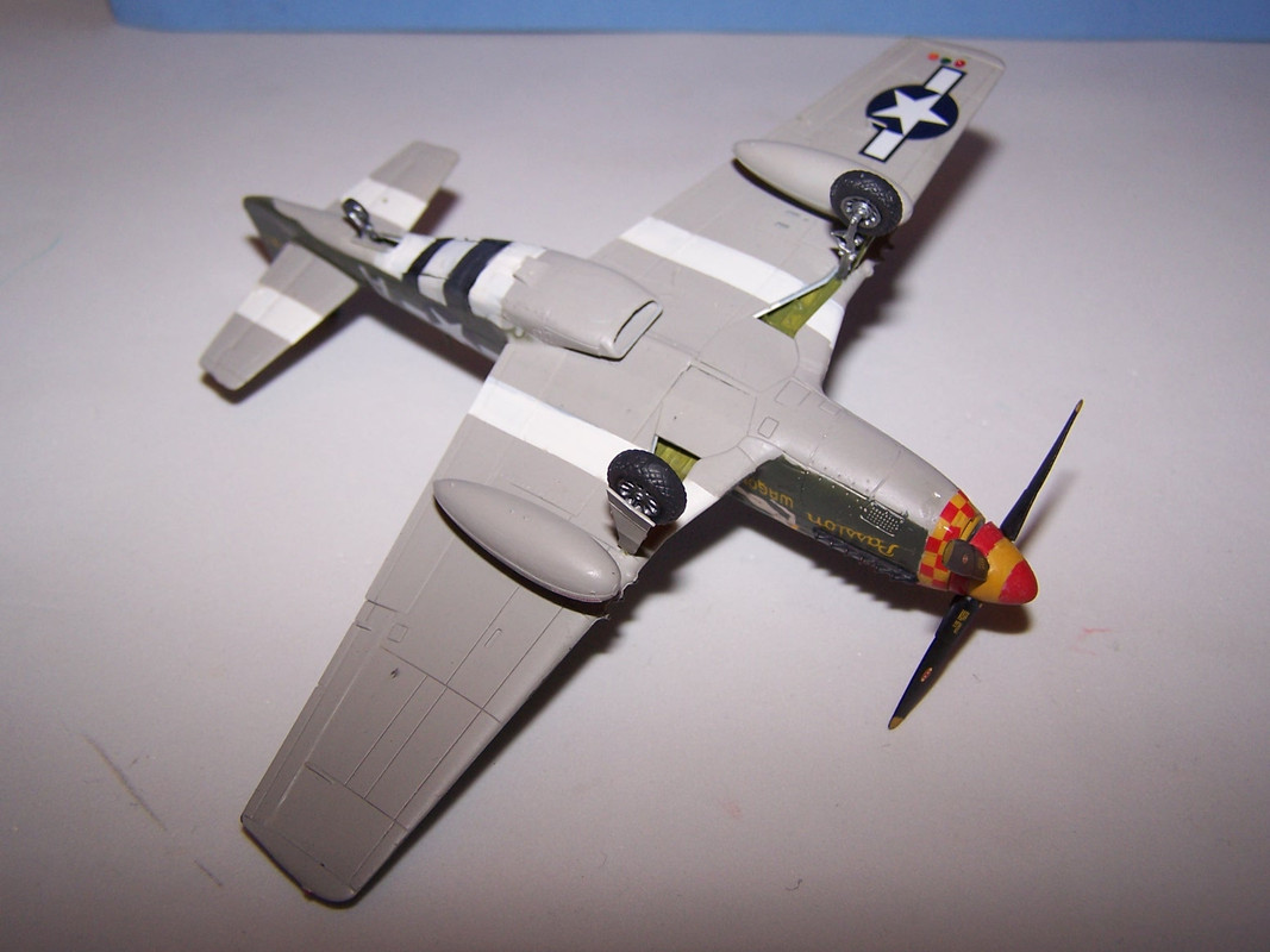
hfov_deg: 49.0
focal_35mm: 38
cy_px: 476
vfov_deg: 37.7
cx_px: 635
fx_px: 1394
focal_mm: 6.3
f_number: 2.8
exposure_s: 1/60
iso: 80
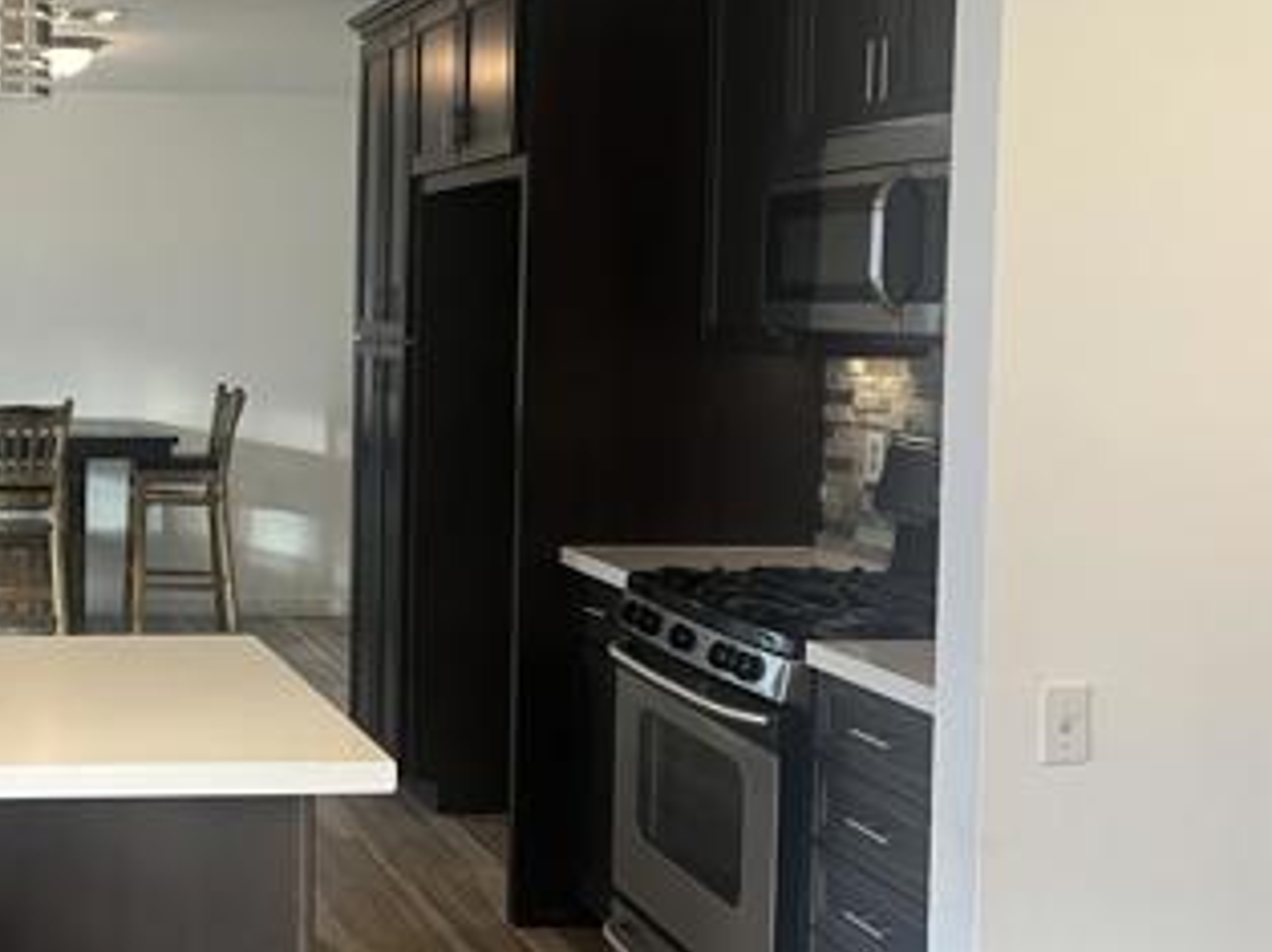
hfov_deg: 33.6
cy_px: 373
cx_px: 49
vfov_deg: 27.4
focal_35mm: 53
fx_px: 1946
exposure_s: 1/60
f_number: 1.5
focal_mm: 5.7
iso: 160
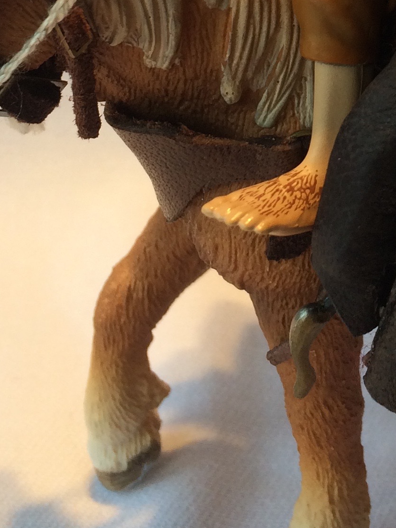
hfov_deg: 17.1
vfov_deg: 21.2
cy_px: -126
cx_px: 364
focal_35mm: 85
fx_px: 1297
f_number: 2.2
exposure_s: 1/232
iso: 32
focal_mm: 4.15
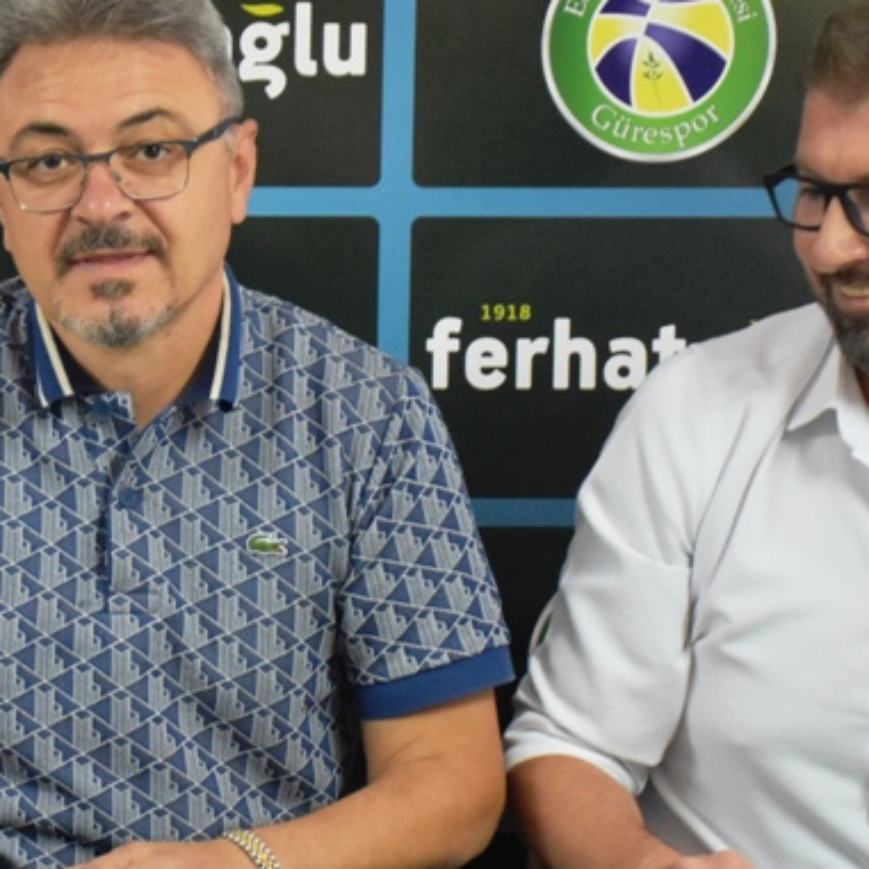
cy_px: 399
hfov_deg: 11.2
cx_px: 17
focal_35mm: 154
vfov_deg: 11.3
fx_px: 4374
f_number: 4.5
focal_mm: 40
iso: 2000
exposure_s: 1/20
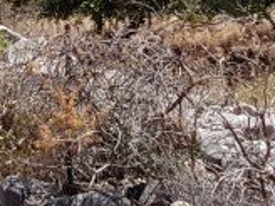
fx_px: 1287
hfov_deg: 11.9
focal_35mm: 162
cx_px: -72
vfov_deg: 9.1
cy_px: -25
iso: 40
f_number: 1.7
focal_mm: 4.2
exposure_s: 1/2036
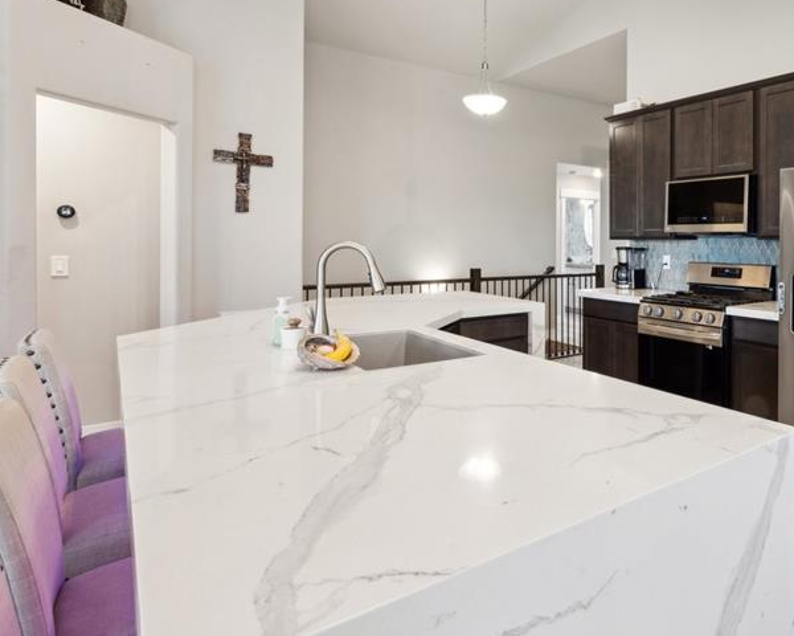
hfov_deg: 65.1
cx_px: 615
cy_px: 245
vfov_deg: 58.2
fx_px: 564
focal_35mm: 24
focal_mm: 15
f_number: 13
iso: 100
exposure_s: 2
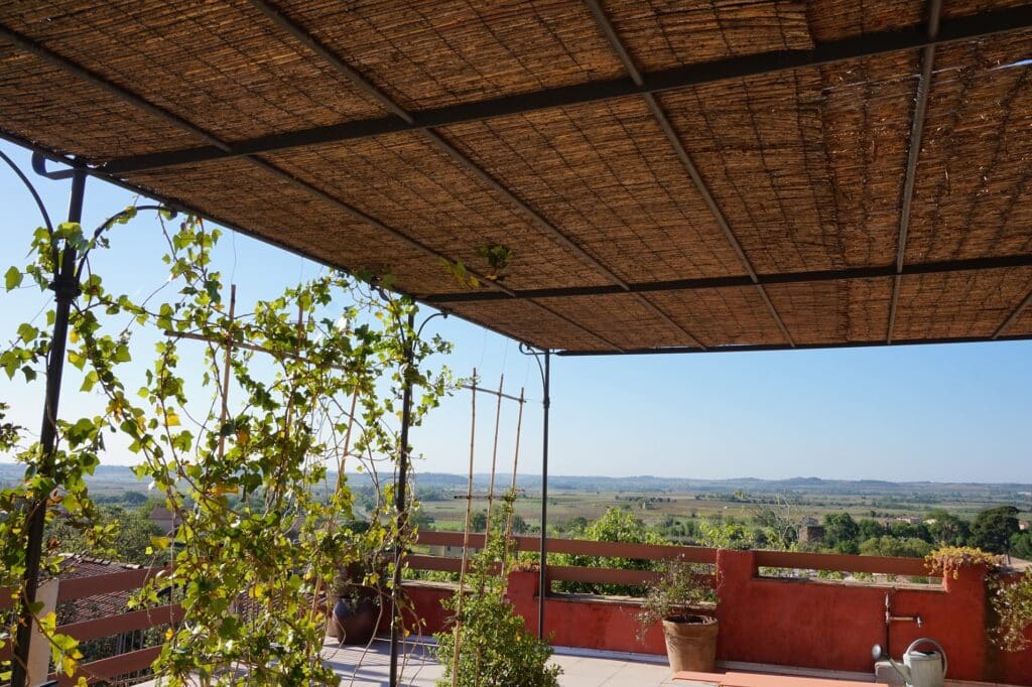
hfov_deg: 64.6
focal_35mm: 28
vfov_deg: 45.6
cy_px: 344
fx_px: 817
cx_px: 516
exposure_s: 1/80
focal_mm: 19
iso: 100
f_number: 13
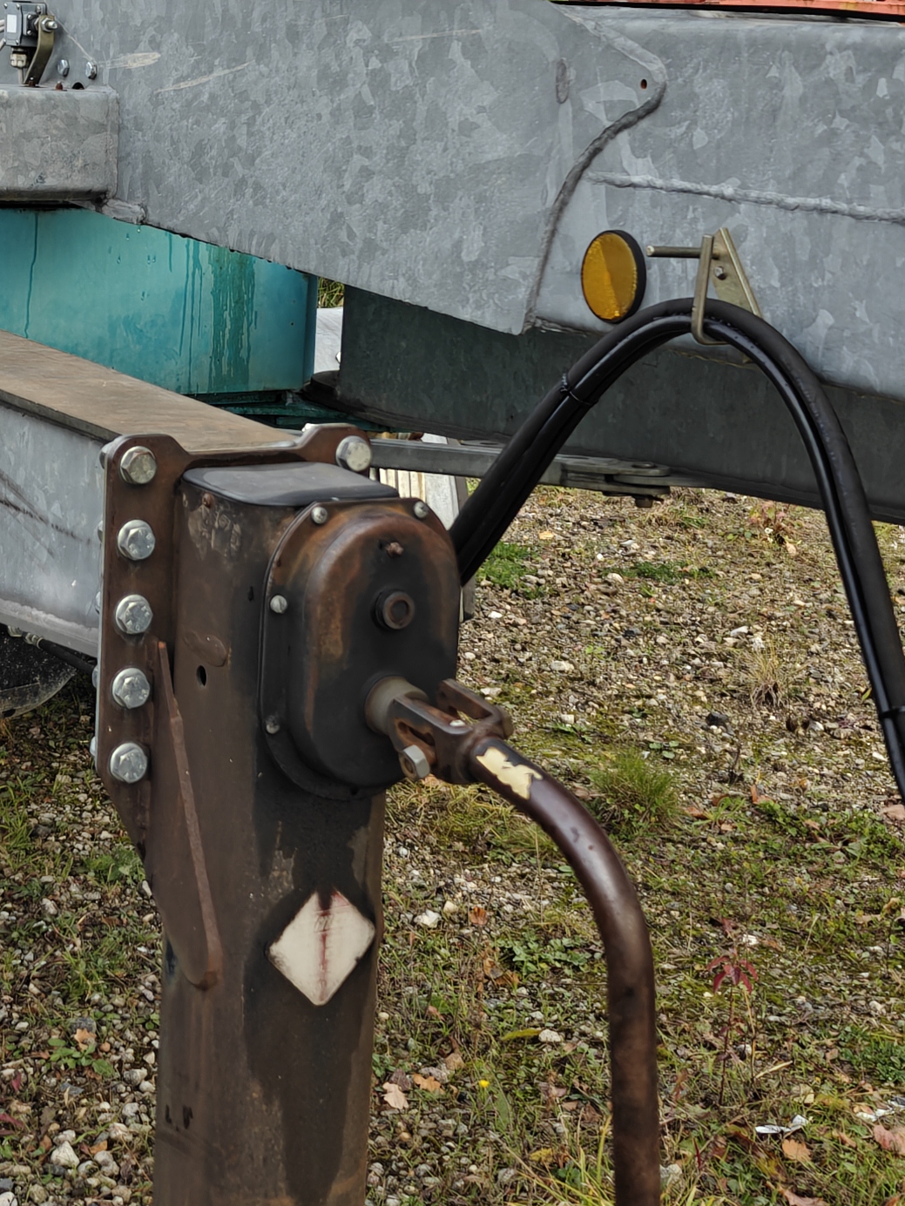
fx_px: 2370
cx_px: 219
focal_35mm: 68
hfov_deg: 21.4
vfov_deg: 28.2
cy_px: 322
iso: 80
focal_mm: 6.06
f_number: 1.6
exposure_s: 1/269
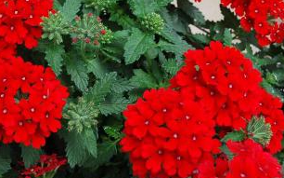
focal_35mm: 68
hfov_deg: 30.2
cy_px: 78
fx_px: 526
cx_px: 122
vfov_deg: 19.1
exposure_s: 1/60
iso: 160
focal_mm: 34
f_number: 8
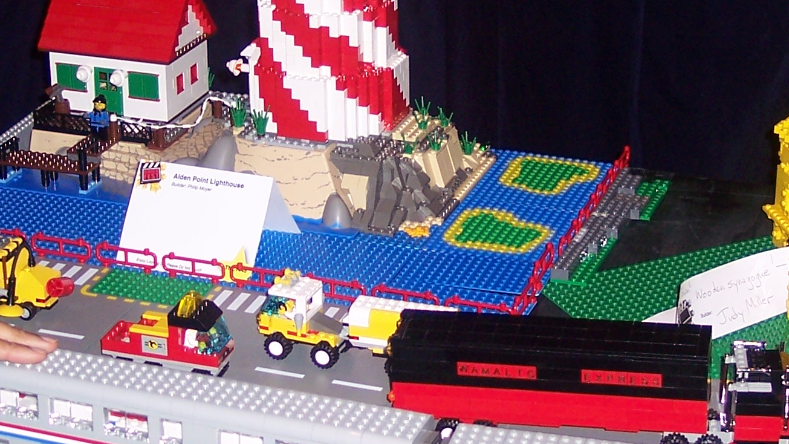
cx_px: 375
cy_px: 110
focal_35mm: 93
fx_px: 1946
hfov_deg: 22.9
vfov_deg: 13.0
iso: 100
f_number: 2.8
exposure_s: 1/60
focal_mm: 8
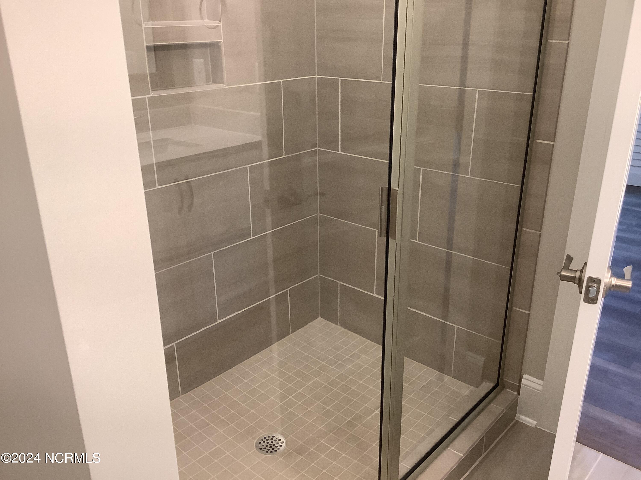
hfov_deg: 58.4
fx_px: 574
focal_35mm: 31
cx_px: 320
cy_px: 240
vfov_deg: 45.4
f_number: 2.4
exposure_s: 1/50
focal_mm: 3.3
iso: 160
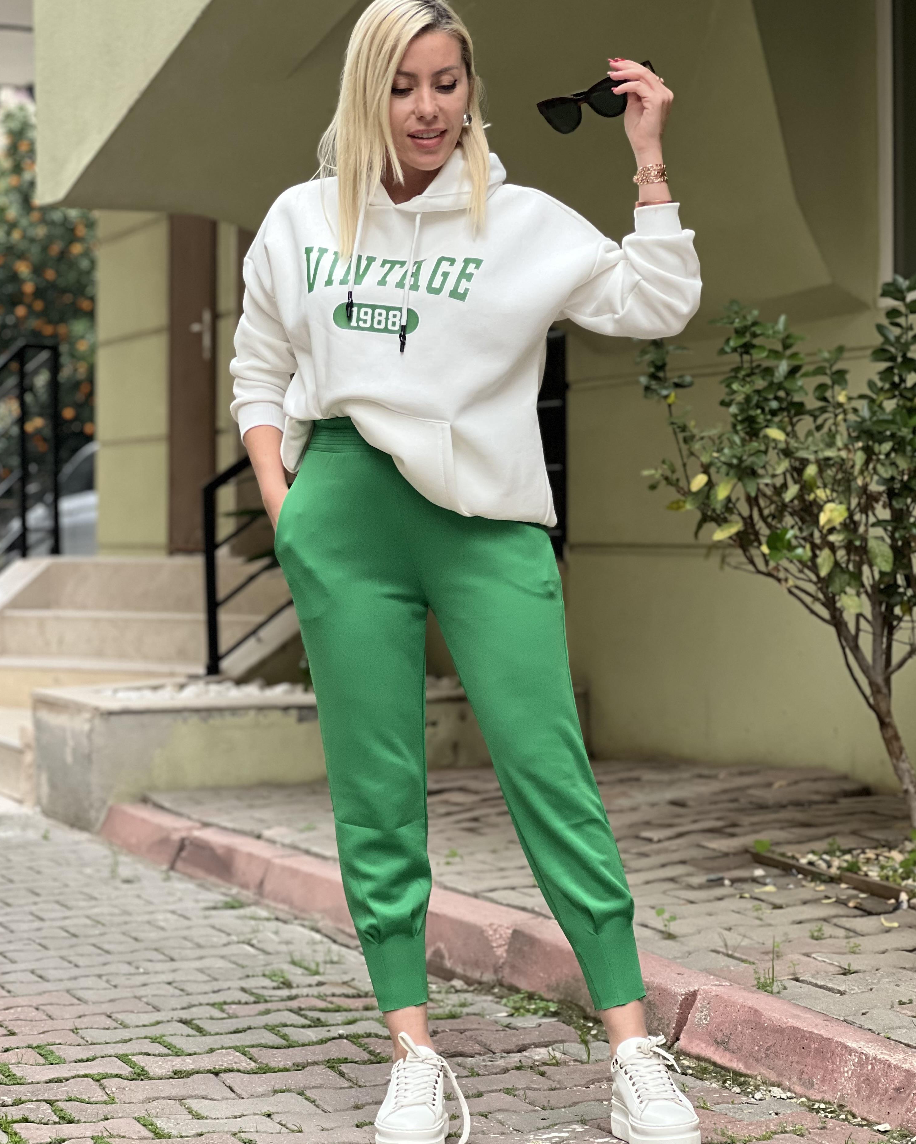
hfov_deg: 18.9
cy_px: 553
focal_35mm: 81
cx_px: 456
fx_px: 2745
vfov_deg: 23.6
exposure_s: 1/40
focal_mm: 9
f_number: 2.8
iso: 160
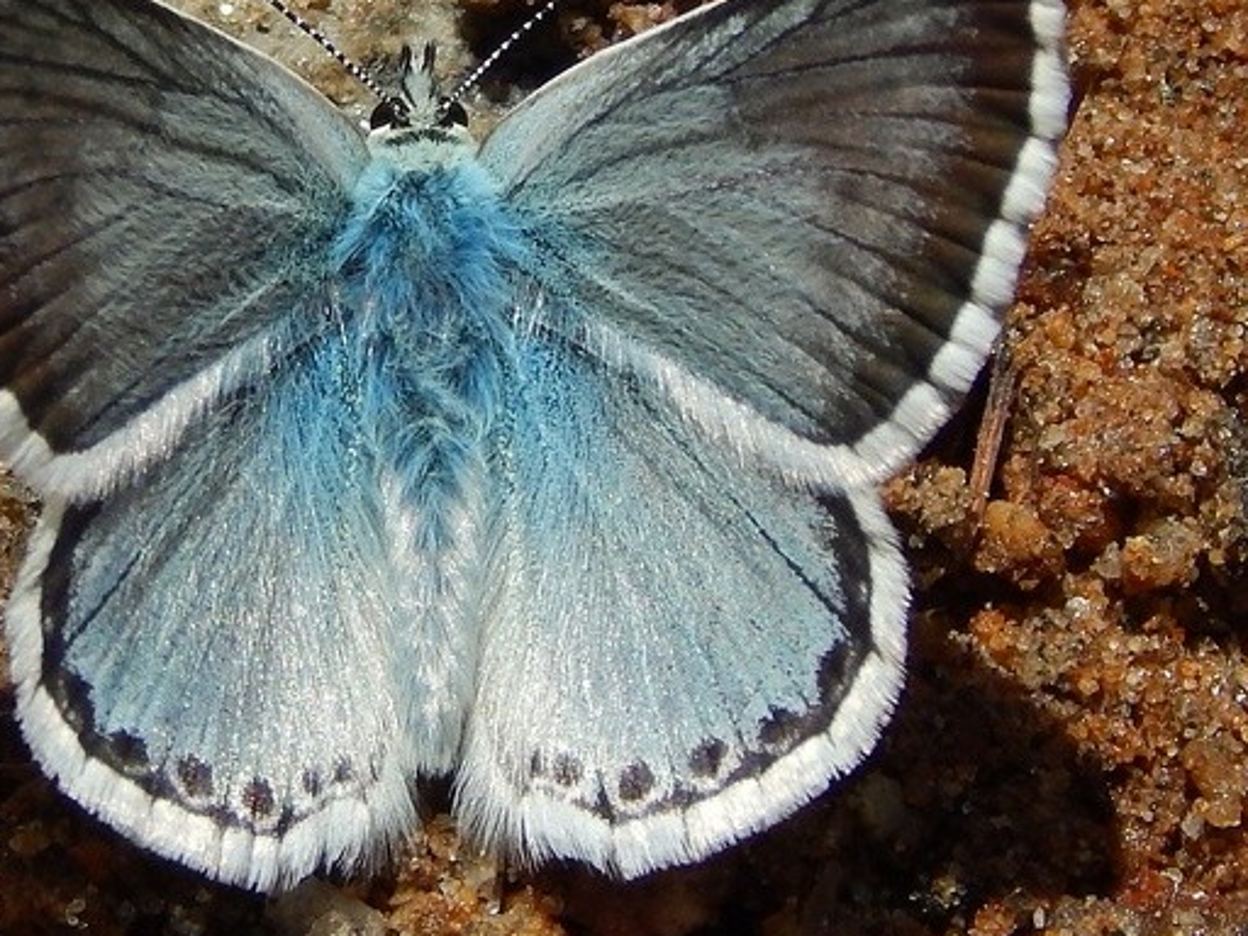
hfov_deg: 8.9
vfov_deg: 6.7
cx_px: 434
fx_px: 8004
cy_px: 375
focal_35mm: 222
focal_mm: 25.3
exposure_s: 1/800
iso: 125
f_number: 4.9
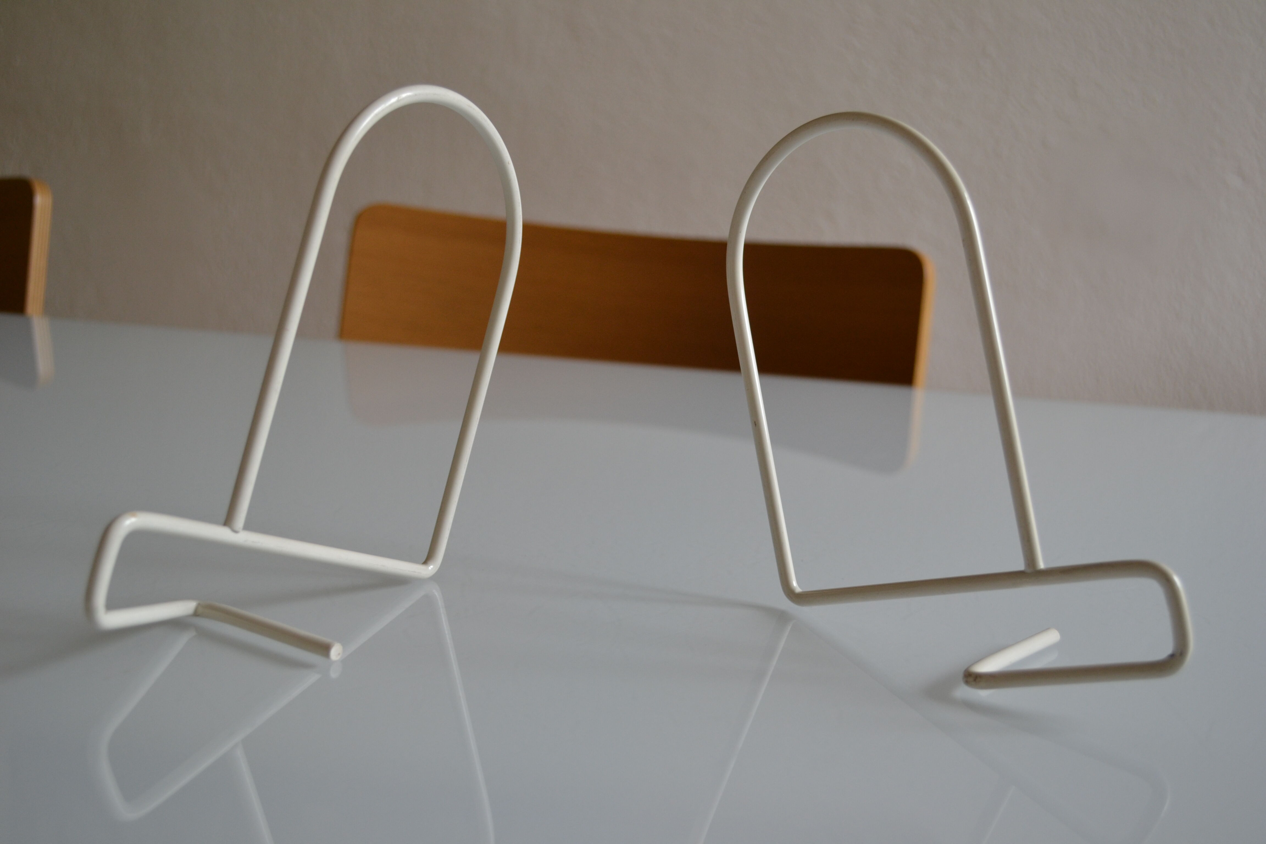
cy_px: 422
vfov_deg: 34.2
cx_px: 633
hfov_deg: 49.6
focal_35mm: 39
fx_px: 1371
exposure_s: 1/40
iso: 400
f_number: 4.2
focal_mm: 26
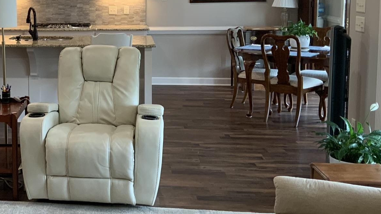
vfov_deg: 21.5
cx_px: 64
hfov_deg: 36.3
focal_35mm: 55
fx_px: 556
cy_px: 34
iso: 100
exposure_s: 1/60
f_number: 1.8
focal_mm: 3
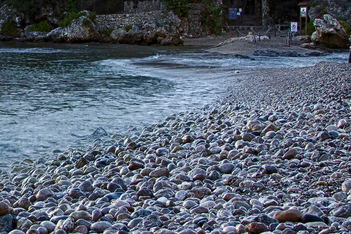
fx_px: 945
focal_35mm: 97
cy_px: 33
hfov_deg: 19.9
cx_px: -55
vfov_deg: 14.0
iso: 100
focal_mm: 18
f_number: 16
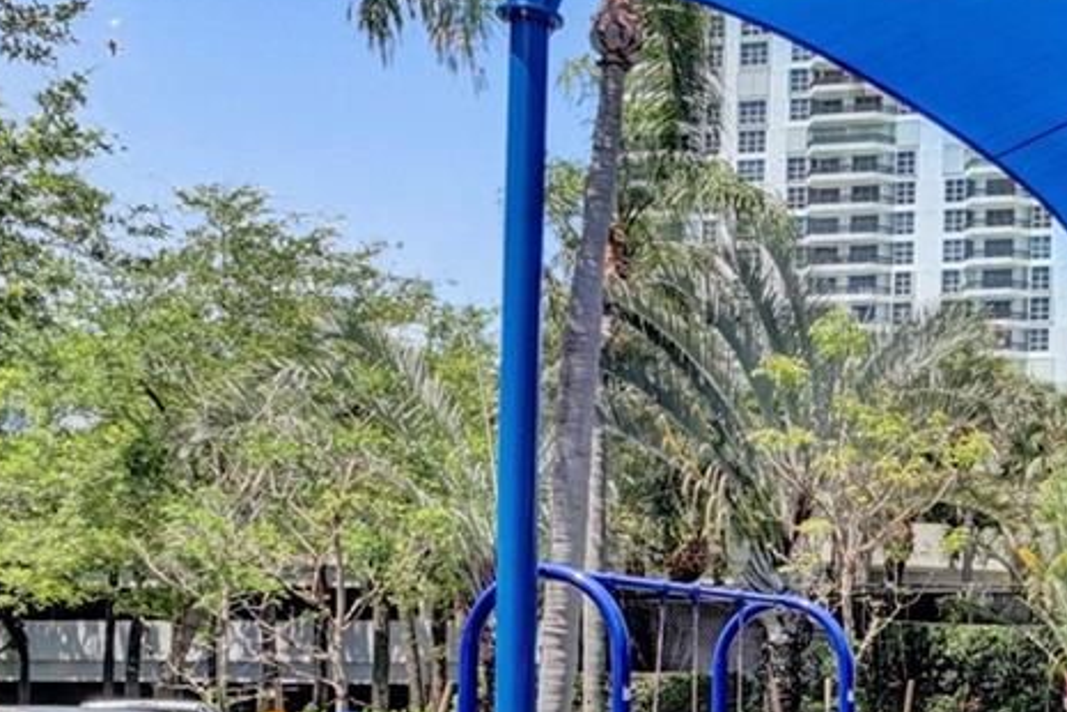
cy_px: 745
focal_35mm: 55
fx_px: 1630
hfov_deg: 26.1
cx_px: 1618
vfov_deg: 23.4
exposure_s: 1/500
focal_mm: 16
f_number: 16
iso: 1250
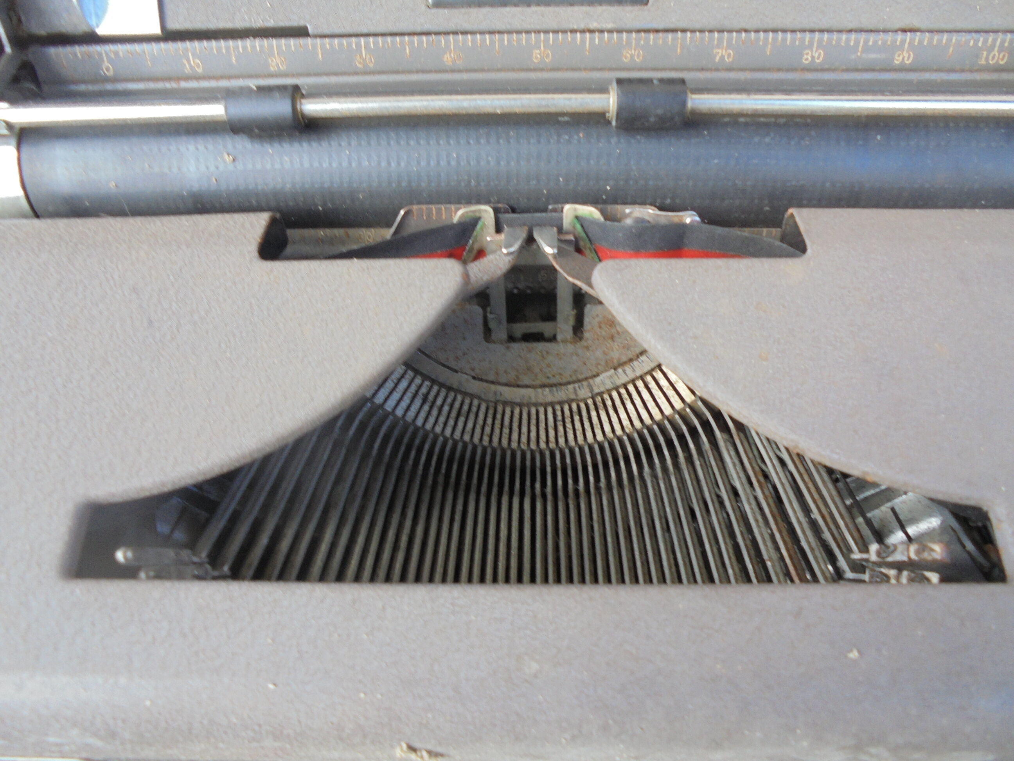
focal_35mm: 26
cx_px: 507
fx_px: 762
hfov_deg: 67.3
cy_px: 380
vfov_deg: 53.1
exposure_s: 1/30
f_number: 3.5
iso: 100
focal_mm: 4.6
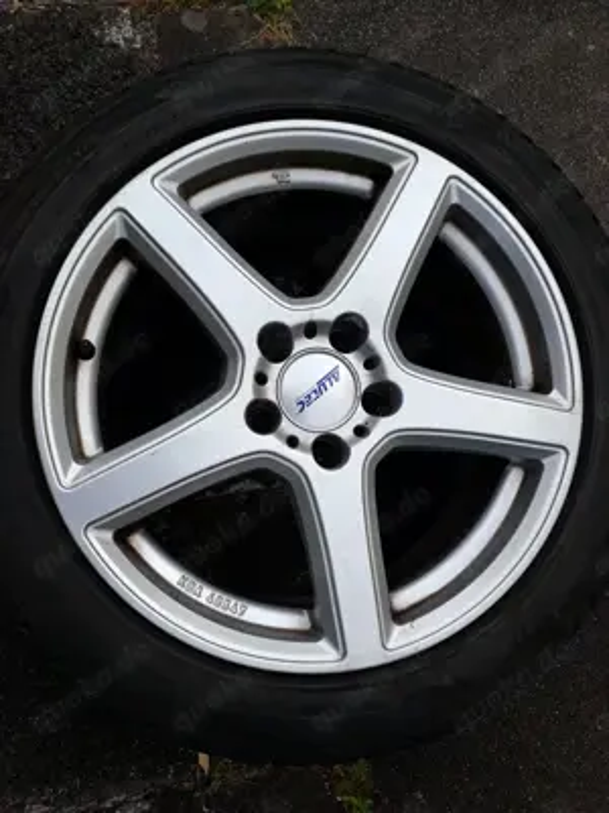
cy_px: 406
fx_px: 633
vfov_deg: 65.3
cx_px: 304
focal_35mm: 27
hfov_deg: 51.4
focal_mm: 3.6
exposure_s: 1/1014
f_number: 1.9
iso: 40
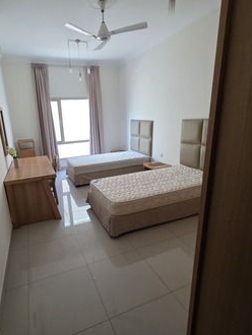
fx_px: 174
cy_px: 169
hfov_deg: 70.8
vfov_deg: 87.7
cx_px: 99
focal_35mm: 18
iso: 400
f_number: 1.9
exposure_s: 1/100
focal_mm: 2.2
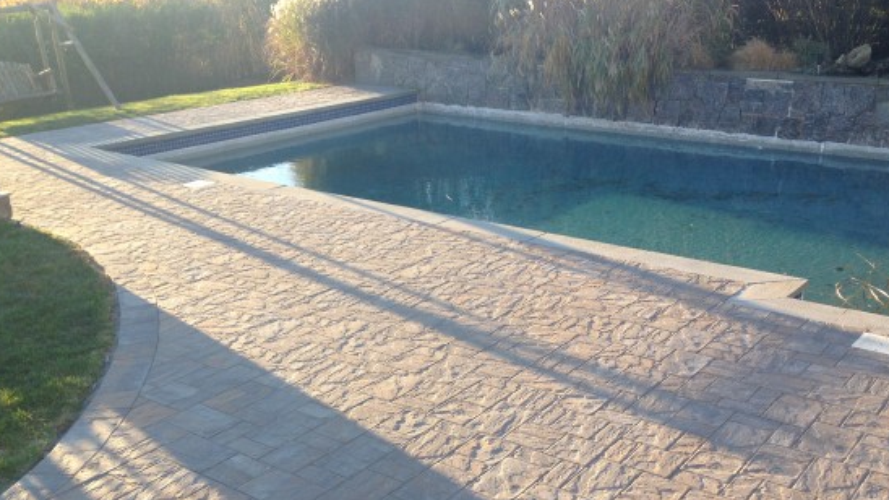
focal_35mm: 42
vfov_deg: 28.1
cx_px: 472
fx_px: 990
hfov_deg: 48.3
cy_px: 347
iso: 50
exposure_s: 1/200
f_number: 2.4
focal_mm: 4.13
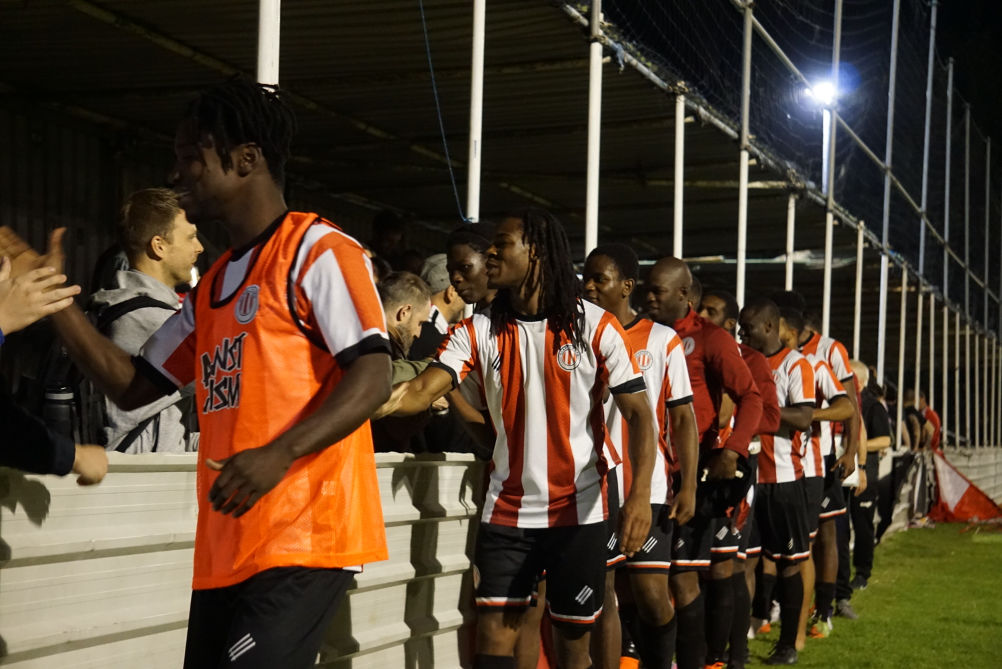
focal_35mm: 88
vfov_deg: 15.5
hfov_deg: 23.0
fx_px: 2465
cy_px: 334
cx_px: 501
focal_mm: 59
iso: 3200
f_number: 4.5
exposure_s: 1/60
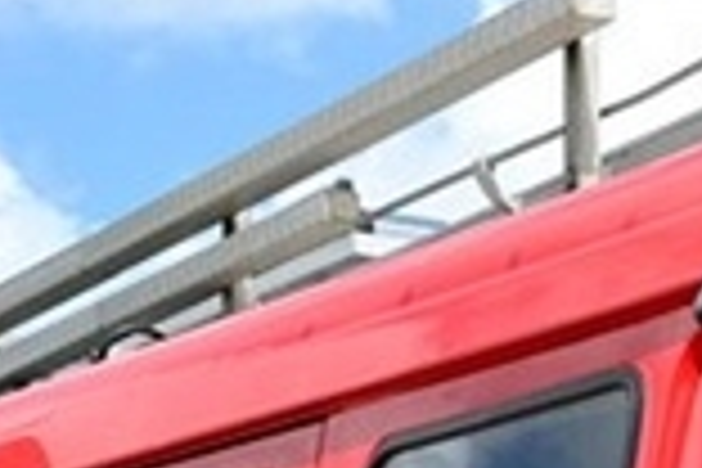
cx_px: 1341
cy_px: 526
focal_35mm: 185
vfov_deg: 7.4
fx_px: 3607
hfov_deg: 10.3
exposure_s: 1/1000
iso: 1600
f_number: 16
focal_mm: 32
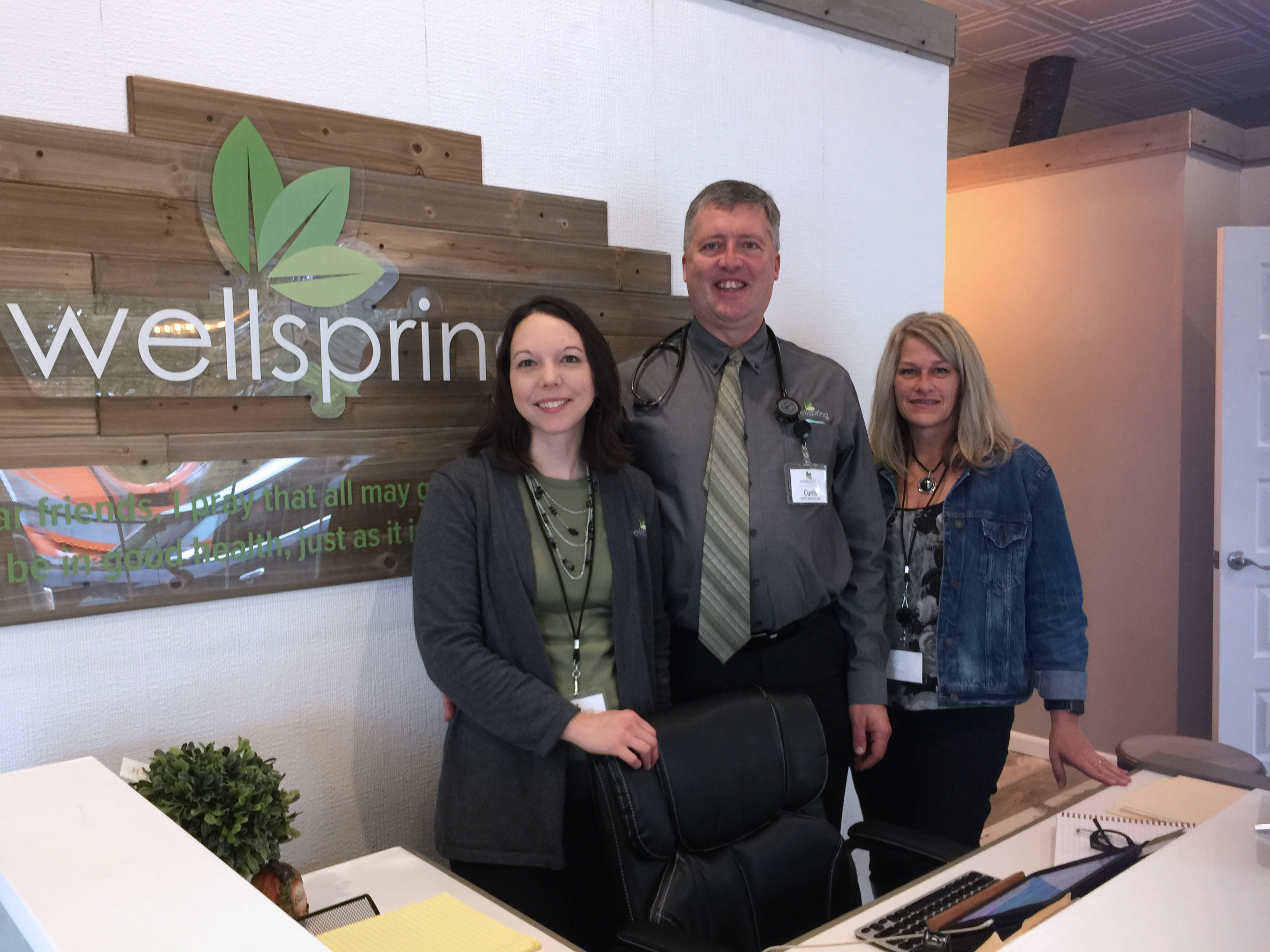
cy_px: 476
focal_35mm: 29
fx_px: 1064
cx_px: 635
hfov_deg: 61.7
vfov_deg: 48.2
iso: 64
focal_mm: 4.15
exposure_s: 1/15
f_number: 2.2
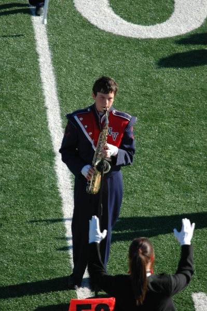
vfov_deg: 3.4
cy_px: 156
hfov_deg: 2.3
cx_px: 104
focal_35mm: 600
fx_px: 5184
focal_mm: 400
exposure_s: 1/400
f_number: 5.6
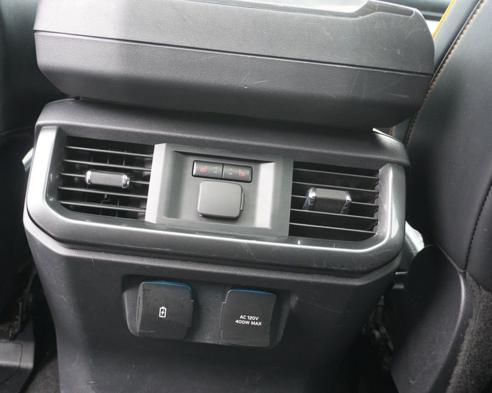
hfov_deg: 50.8
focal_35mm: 36
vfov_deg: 41.6
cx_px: 223
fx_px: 518
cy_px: 197
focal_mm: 21
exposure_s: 1/60
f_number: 4
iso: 2500
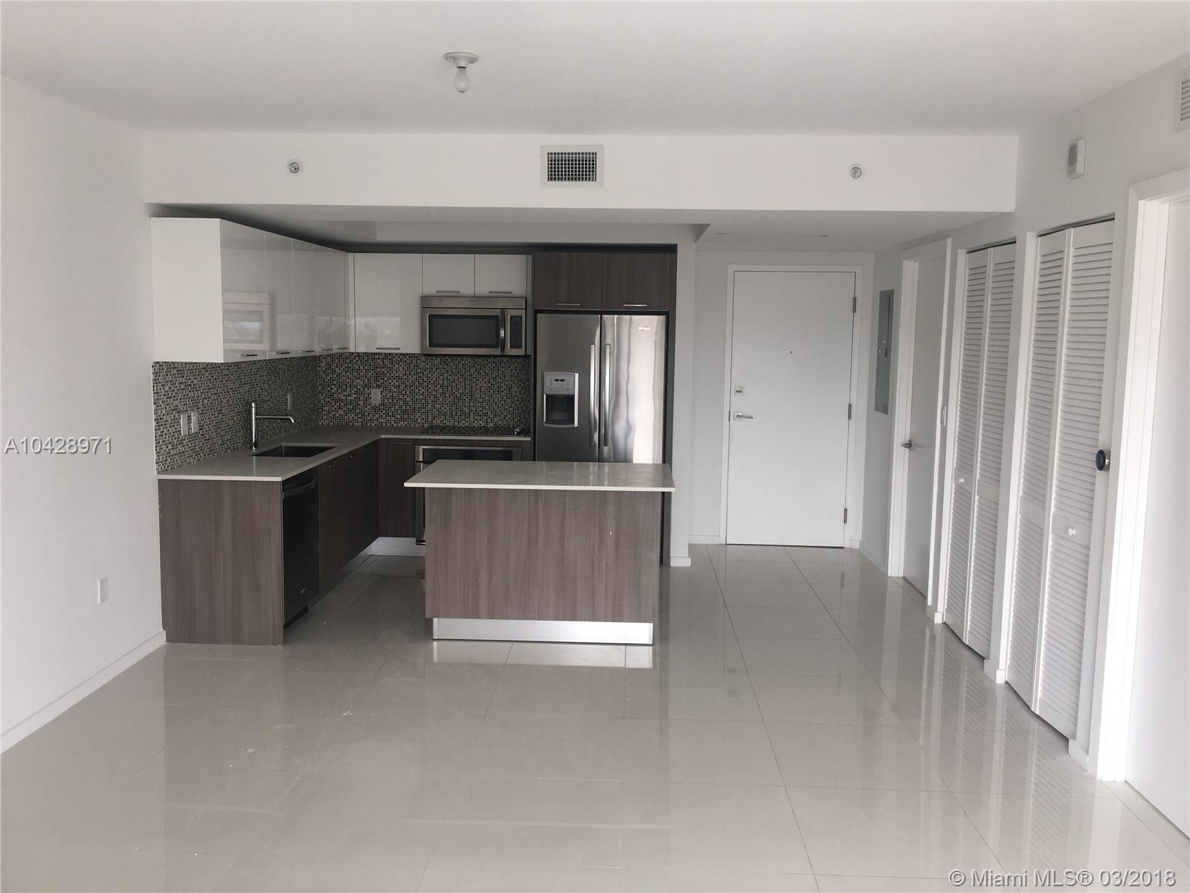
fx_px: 997
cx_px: 595
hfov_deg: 61.7
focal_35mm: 29
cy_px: 446
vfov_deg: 48.2
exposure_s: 1/42
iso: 25
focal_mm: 4.15
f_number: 2.2
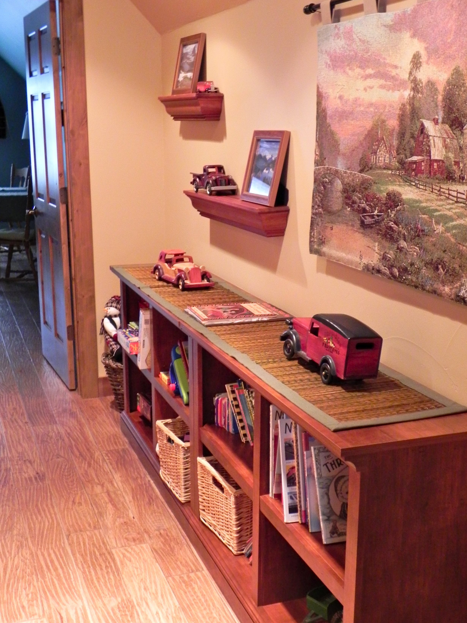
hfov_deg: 35.1
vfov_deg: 45.8
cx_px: 234
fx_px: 738
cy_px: 312
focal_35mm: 41
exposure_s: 1/10
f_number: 3.2
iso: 400
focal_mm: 7.3
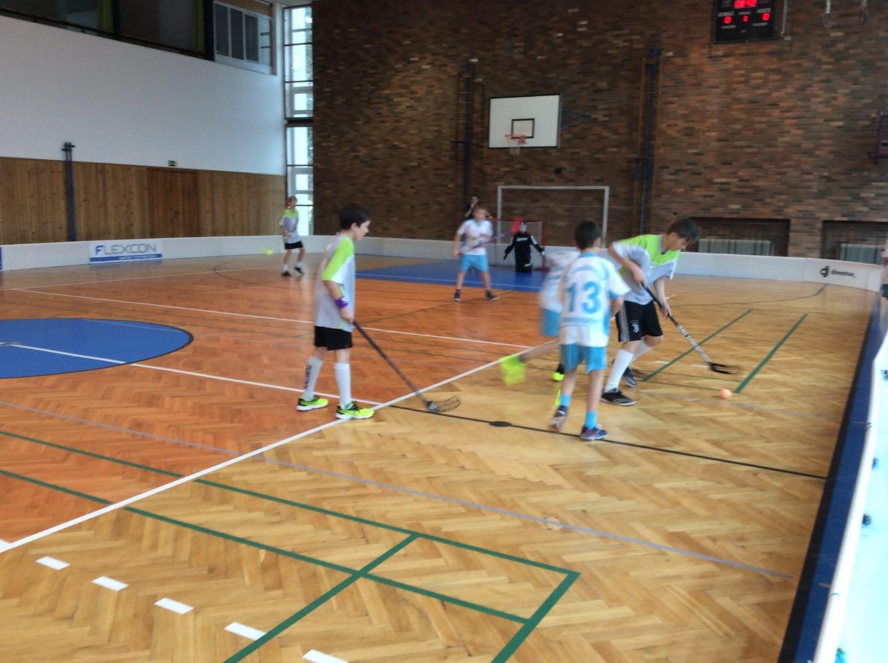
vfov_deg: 44.0
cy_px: 332
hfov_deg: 56.9
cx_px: 444
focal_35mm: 32
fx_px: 820
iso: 50
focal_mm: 3.3
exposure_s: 1/25
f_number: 2.4
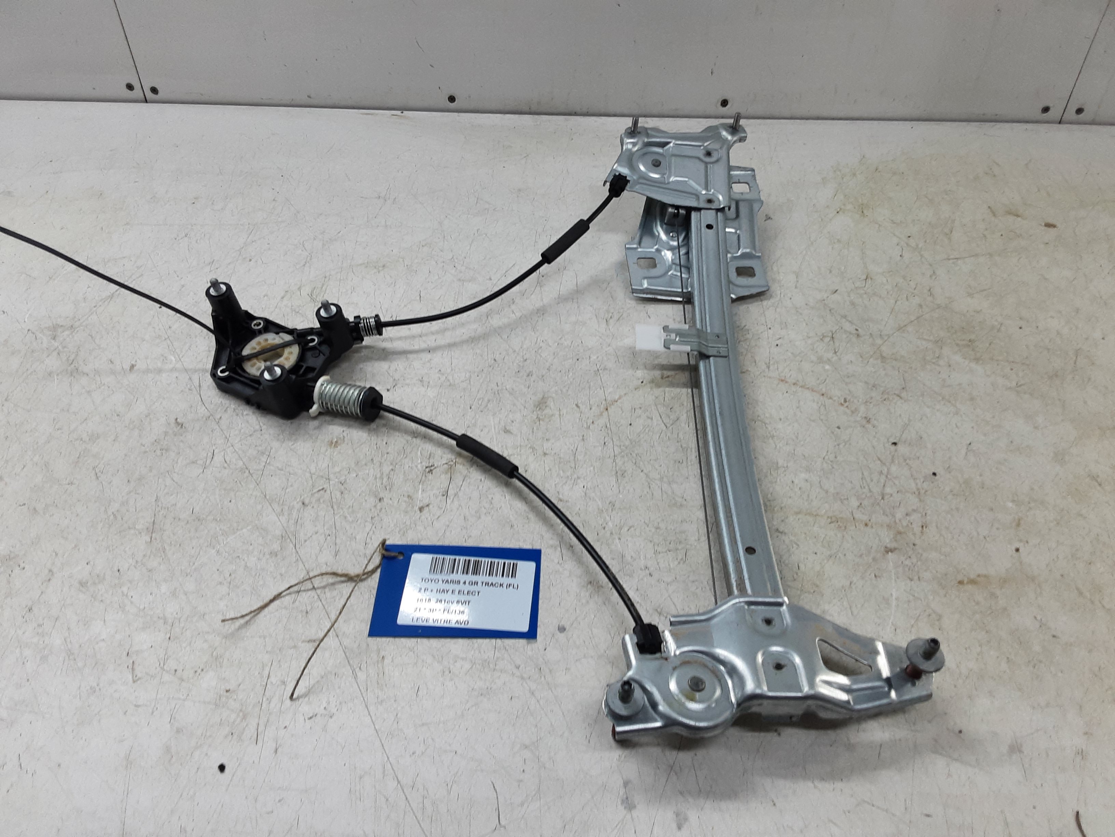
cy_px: 418
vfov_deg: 51.4
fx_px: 870
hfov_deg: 65.3
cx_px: 558
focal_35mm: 27
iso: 50
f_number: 1.9
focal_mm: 2.91
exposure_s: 1/50
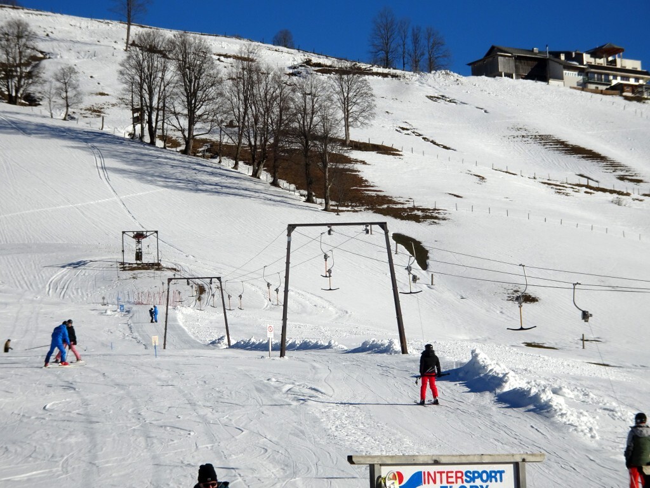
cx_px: 325
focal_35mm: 115
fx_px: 2159
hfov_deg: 17.1
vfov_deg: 12.9
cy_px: 244
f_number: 5.6
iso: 80
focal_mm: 19.68
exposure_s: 1/1000
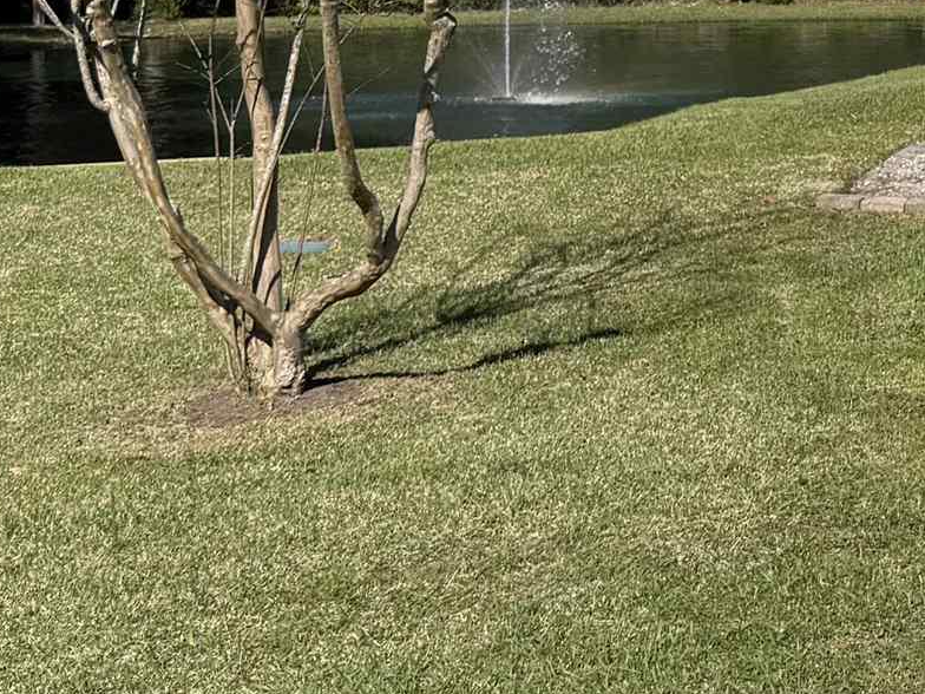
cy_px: -125
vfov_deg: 15.2
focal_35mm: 94
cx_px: 1058
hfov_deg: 19.8
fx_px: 2512
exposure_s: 1/5714
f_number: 1.78
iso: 80
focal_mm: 6.76
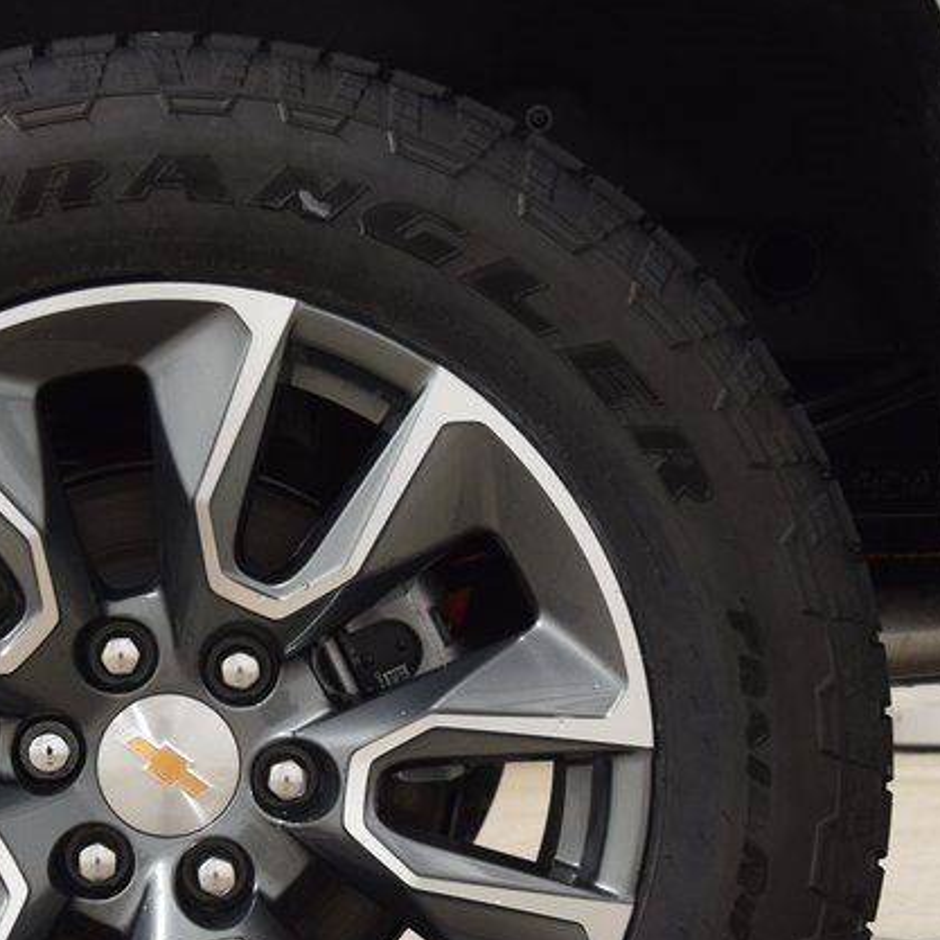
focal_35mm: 97
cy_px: 747
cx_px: 196
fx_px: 2981
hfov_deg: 17.8
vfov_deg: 17.8
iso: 800
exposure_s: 1/15
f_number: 6.3
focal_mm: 31
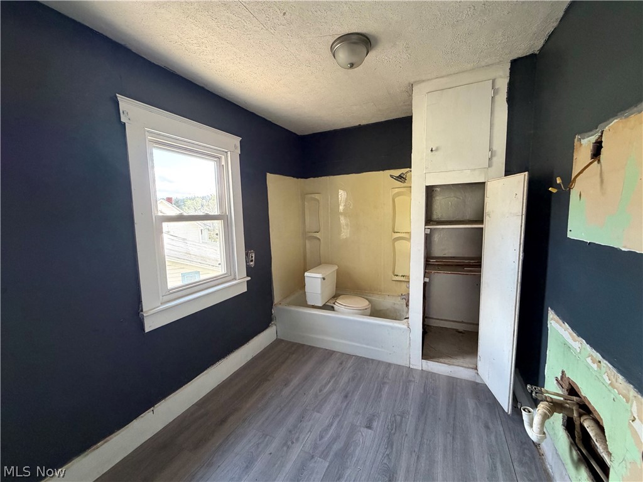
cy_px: 241
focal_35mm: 14
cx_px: 322
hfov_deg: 102.1
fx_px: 260
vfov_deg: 85.7
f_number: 2.2
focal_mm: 2.22
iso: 320
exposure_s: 1/68
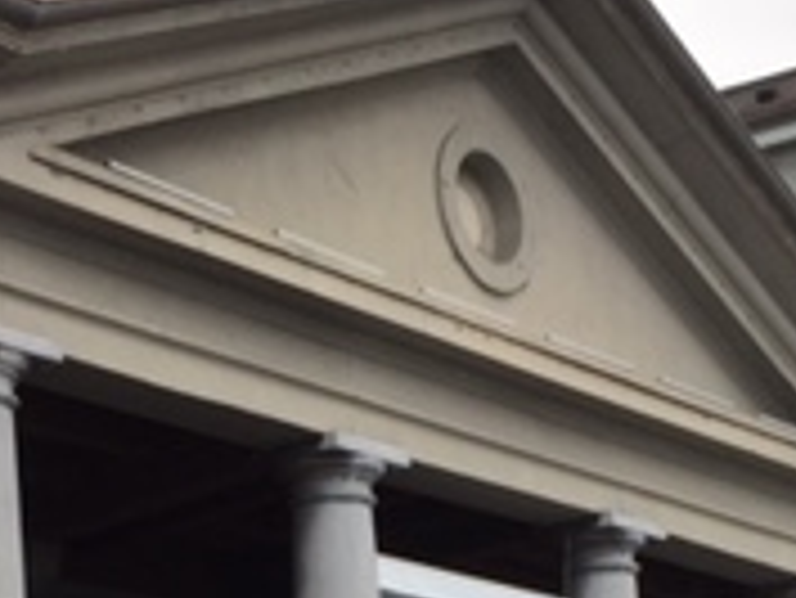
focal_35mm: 105
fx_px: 2416
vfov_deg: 13.6
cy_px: 778
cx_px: 324
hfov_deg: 18.7
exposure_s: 1/344
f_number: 2.2
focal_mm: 4.15
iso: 32
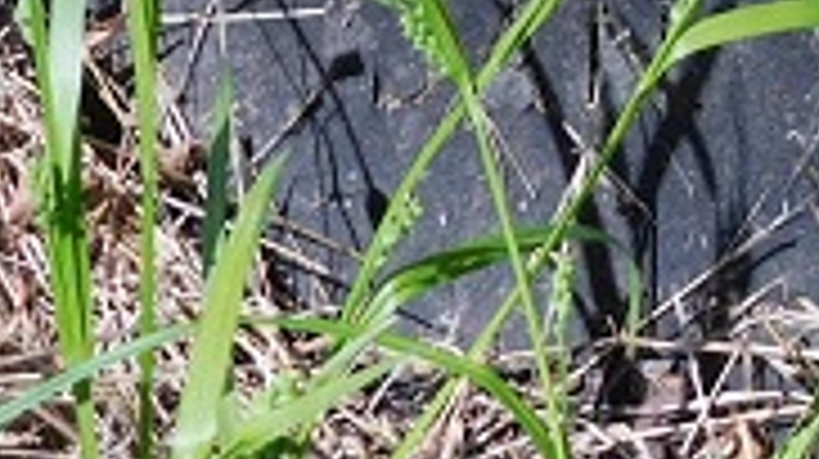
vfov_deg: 6.8
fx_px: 3645
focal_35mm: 168
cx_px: 900
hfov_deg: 12.6
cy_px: -716
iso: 125
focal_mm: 6.2
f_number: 3.8
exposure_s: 1/400
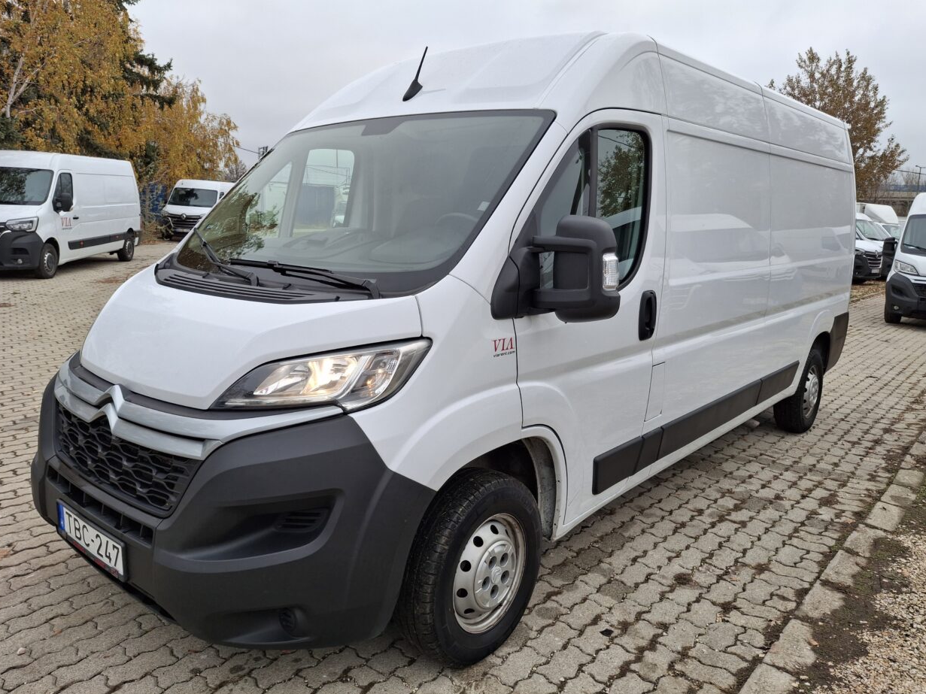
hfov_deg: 67.3
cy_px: 337
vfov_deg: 53.0
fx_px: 695
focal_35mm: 26
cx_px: 459
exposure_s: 1/372
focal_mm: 4.69
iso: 32
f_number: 1.8
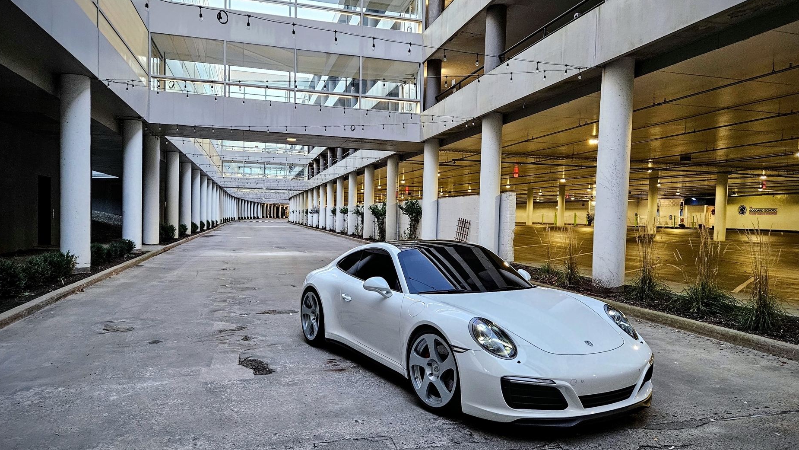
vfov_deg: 44.3
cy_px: 247
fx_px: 551
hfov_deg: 71.9
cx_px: 410
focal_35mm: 26
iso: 800
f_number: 1.8
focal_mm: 5.4
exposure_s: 1/240
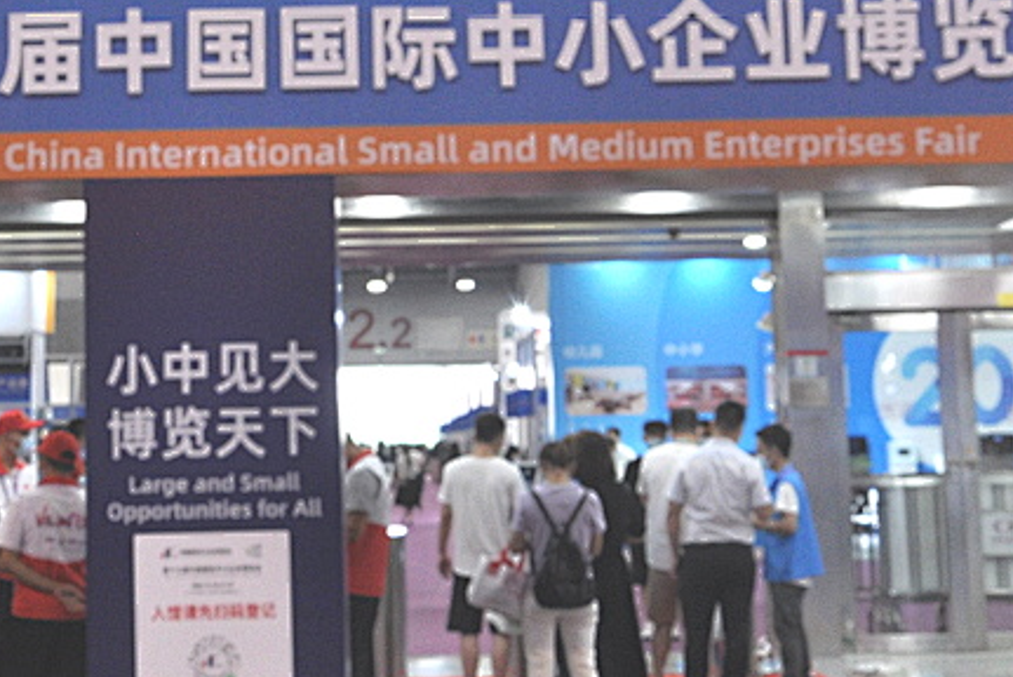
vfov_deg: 15.0
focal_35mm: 90
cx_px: 291
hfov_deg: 22.5
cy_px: 18
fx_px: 2534
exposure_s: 1/40
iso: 500
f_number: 6.3
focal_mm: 24
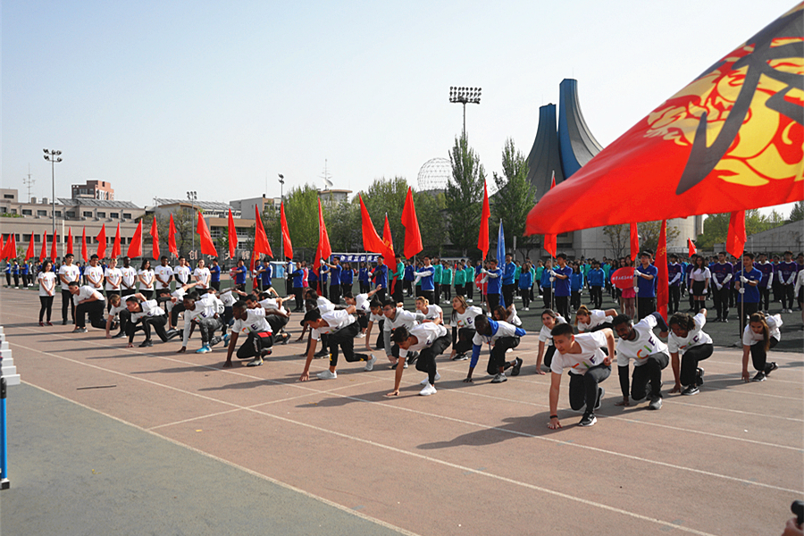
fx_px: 625
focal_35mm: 28
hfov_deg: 65.5
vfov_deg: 46.4
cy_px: 268
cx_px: 402
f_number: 4
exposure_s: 1/2000
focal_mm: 28
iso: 160
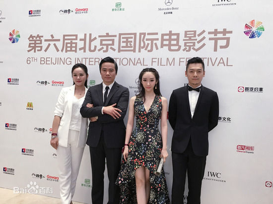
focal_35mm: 29
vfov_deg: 48.2
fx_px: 229
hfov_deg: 61.7
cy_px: 102
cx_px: 136
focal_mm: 4.15
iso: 100
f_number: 2.2
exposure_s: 1/33
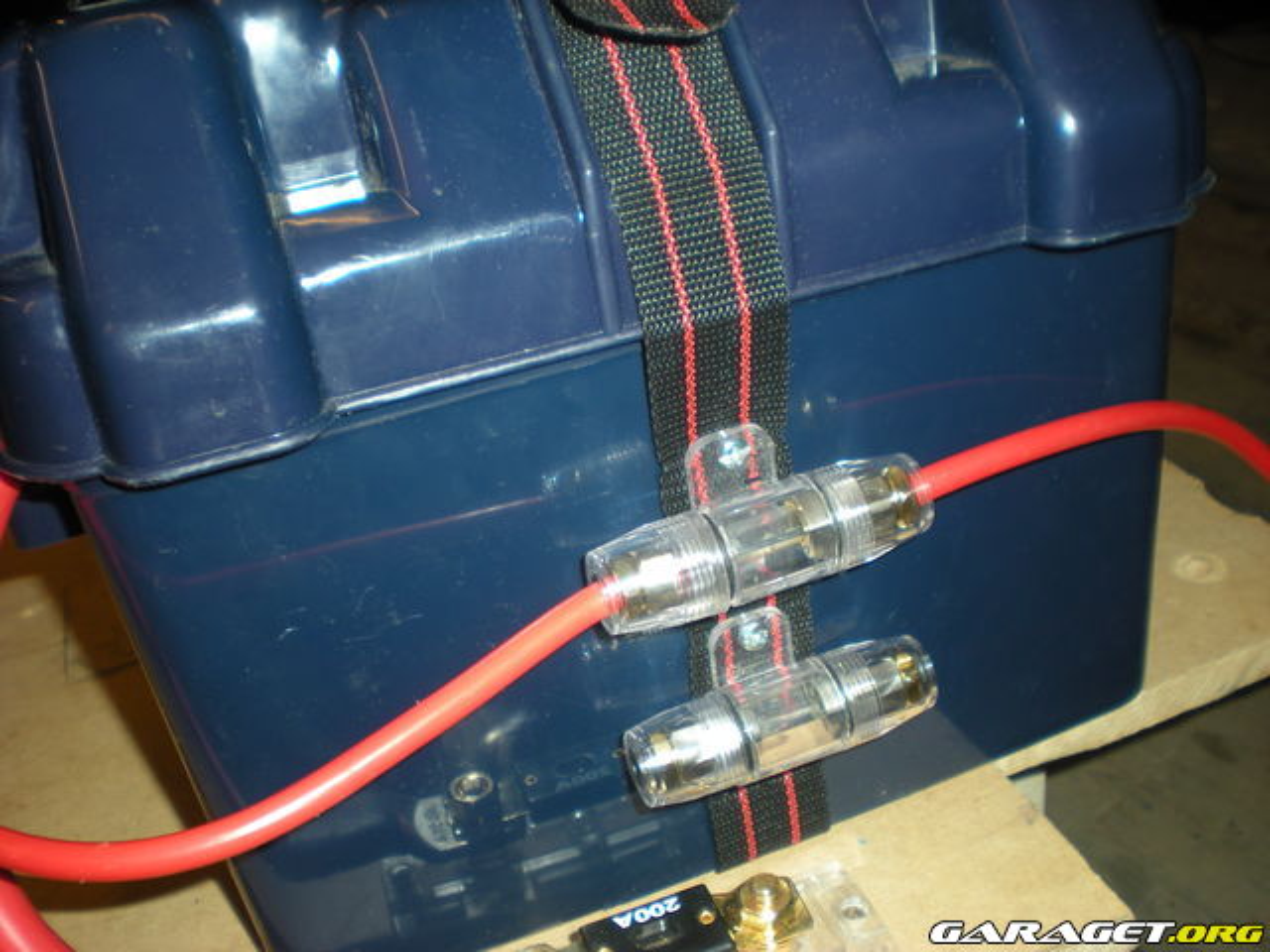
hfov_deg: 49.0
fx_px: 1394
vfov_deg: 37.7
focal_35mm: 38
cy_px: 476
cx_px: 635
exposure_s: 1/60
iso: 64
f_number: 3.1
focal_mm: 6.3
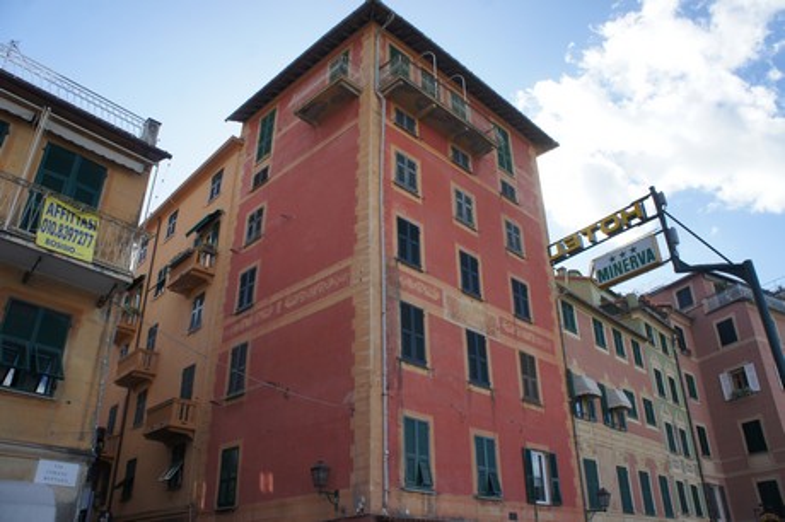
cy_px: 261
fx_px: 588
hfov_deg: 67.4
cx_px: 392
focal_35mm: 27
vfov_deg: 47.9
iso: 200
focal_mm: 18
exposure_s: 1/320
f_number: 7.1
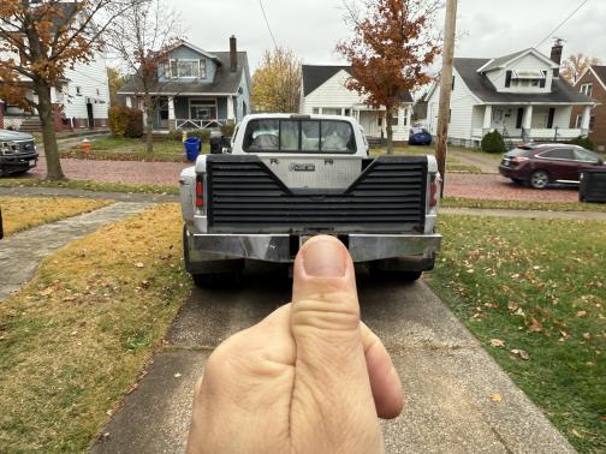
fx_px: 420
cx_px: 303
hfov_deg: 71.6
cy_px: 227
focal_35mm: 24
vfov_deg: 56.8
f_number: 2.2
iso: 64
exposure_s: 1/99
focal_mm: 2.22
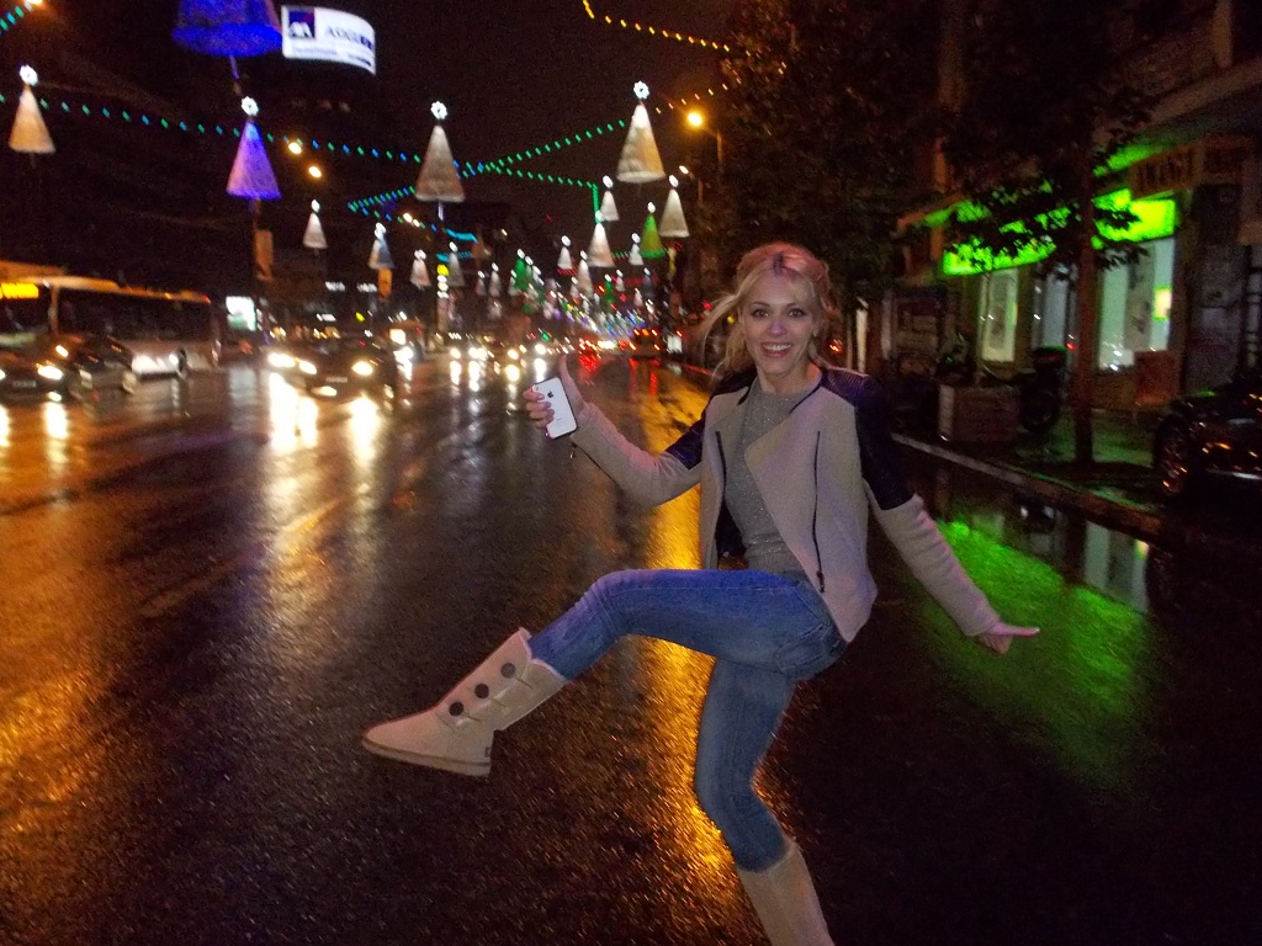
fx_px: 1130
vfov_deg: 45.4
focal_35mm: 31
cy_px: 495
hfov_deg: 58.3
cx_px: 590
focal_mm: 4.1
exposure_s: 1/30
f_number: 3.3
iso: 800
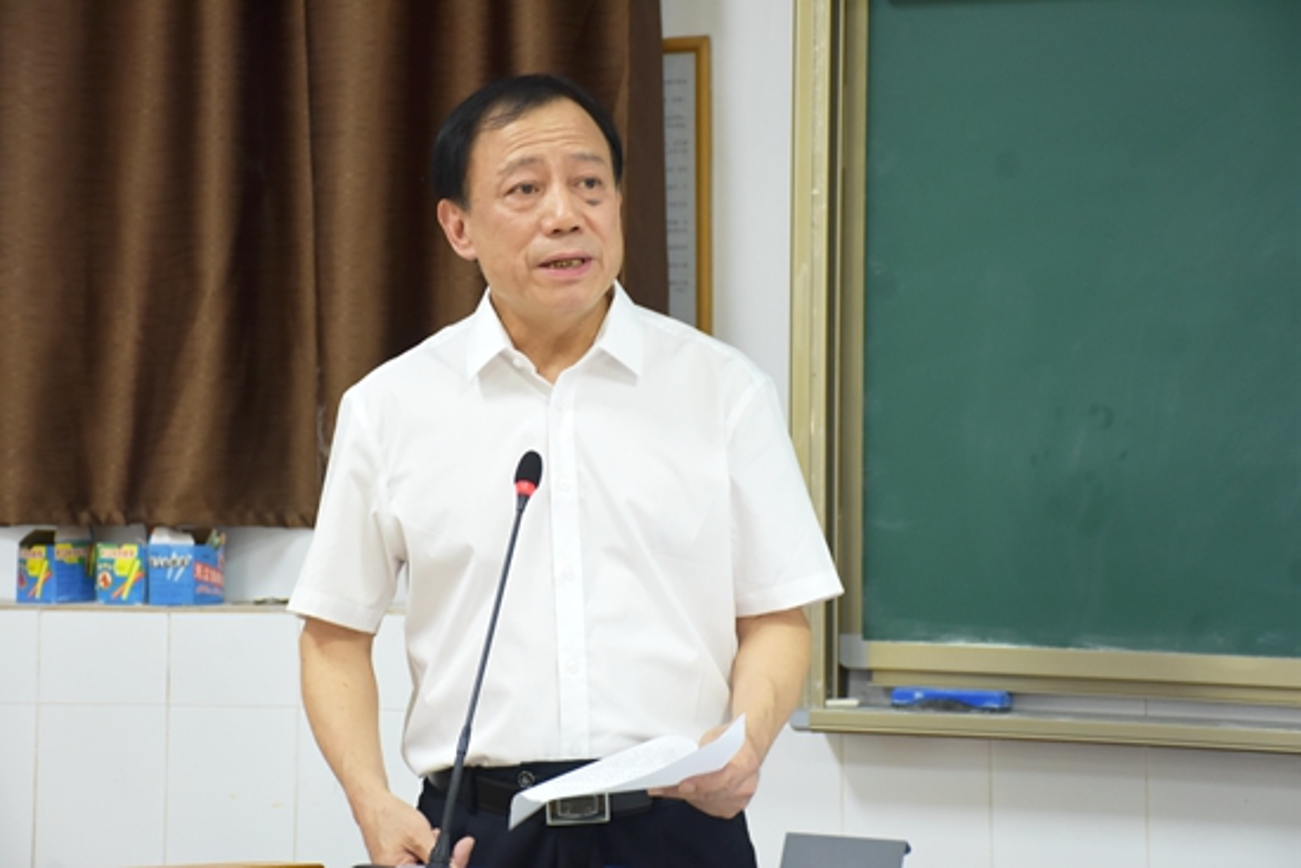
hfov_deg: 21.9
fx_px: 3362
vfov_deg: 14.7
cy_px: 434
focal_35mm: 93
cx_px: 650
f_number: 5
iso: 1000
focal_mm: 62
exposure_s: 1/20
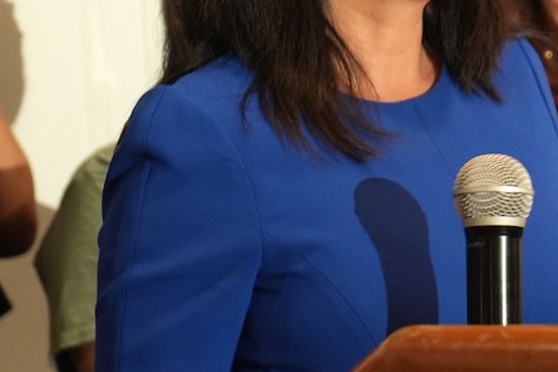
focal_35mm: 142
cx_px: 437
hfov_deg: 14.4
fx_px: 2201
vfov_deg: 9.6
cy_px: 41
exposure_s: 1/30
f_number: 5.6
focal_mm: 70
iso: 5000
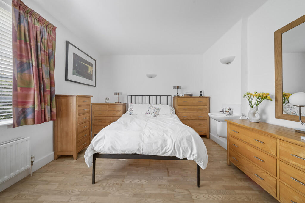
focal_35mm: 12
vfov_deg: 90.0
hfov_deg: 112.6
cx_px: 152
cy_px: 102
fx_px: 102
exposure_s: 1/4
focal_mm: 12
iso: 640
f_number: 8
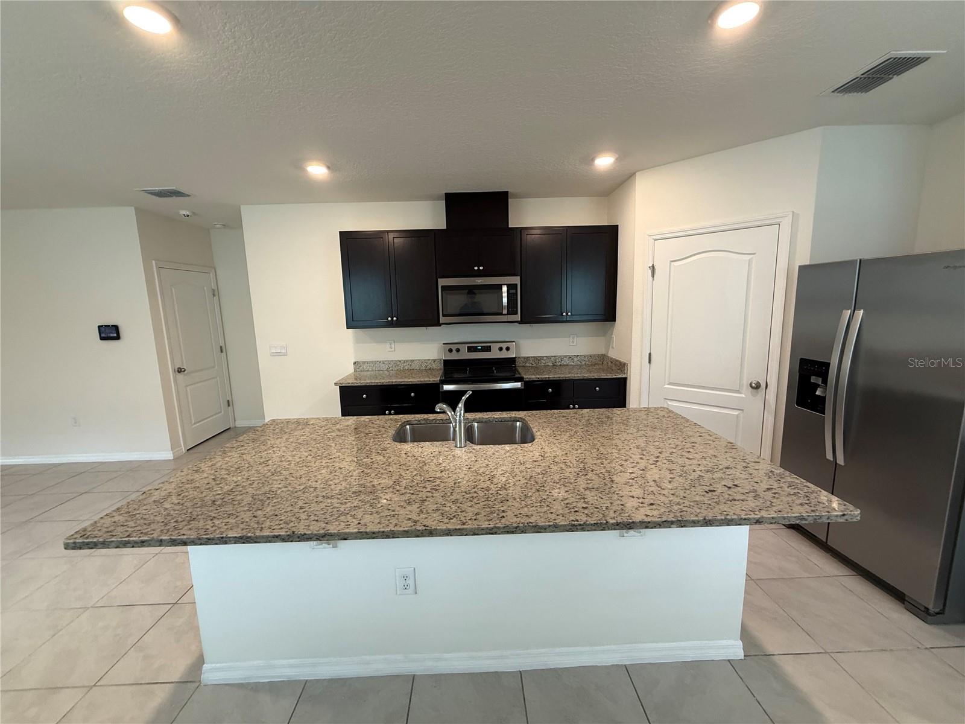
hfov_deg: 102.1
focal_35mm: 14
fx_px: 390
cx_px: 482
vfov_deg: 85.7
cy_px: 362
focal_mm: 2.22
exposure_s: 1/60
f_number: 2.2
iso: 200
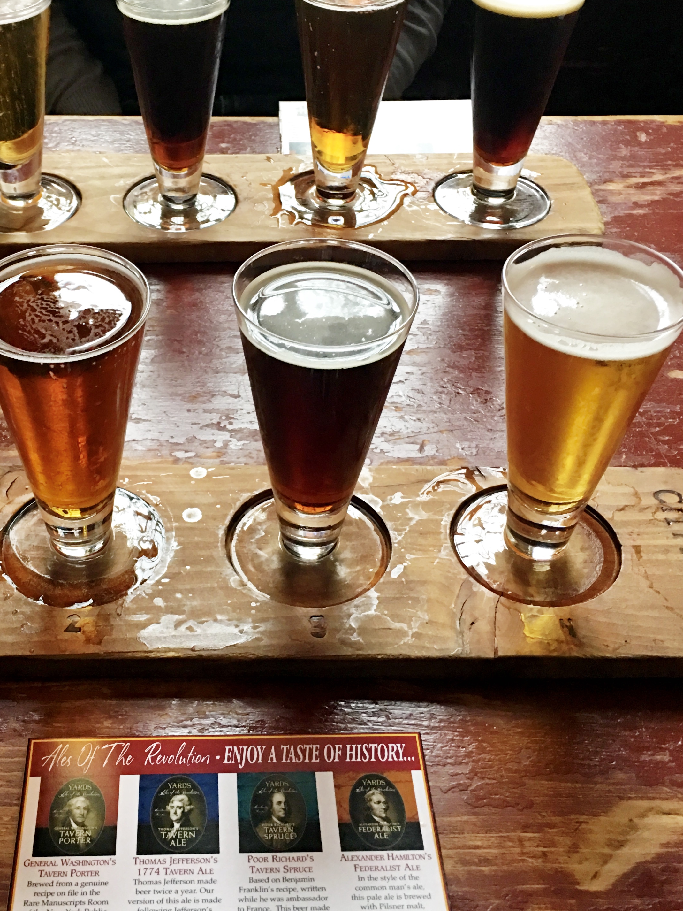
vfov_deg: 45.7
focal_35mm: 41
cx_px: 214
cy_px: 394
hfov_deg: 34.7
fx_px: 1079
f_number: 2.2
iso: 100
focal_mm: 4.15
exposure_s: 1/15
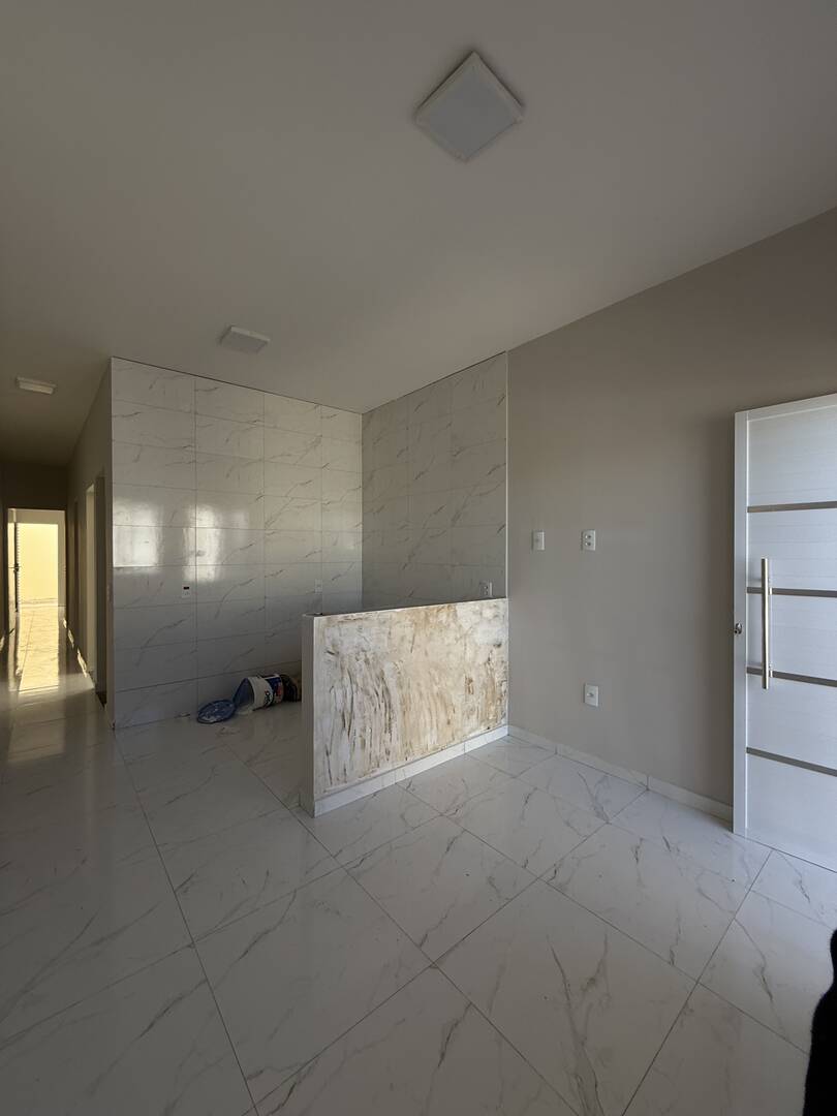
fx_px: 451
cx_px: 418
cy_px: 558
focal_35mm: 14
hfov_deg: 85.7
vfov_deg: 102.1
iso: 50
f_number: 2.2
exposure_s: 1/245
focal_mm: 2.22
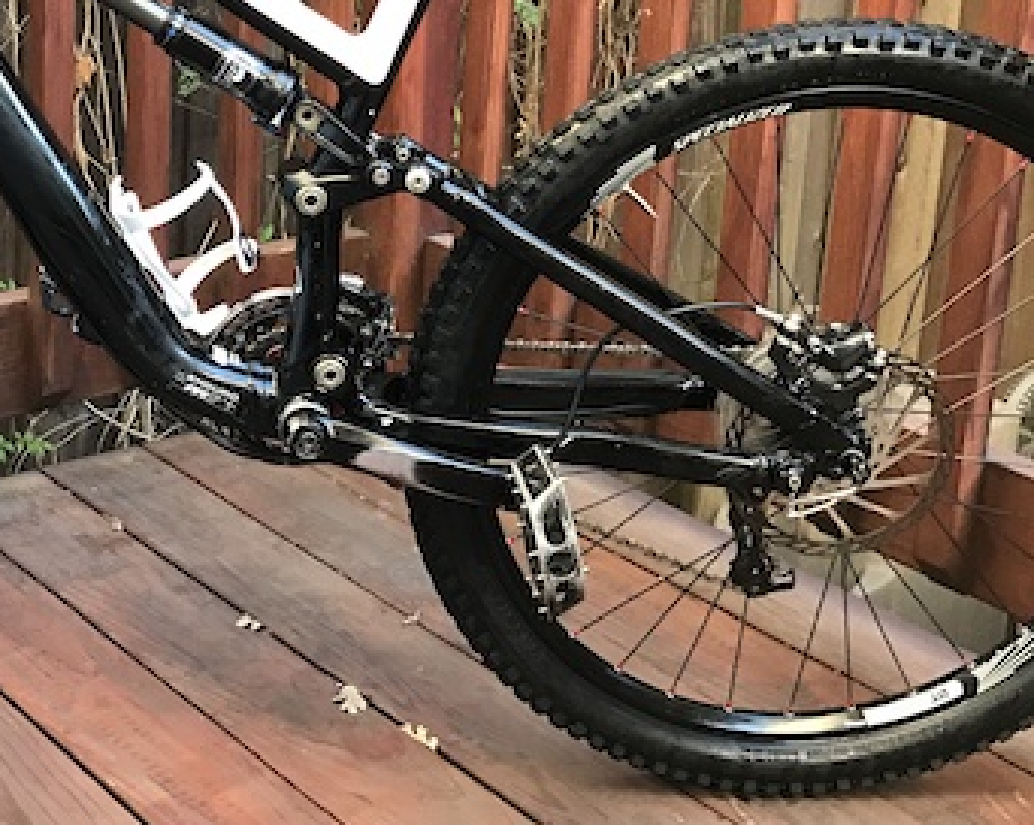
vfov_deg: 23.5
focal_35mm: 64
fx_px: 1957
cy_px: 181
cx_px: 79
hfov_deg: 28.3
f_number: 1.8
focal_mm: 3.99
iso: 32
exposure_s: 1/30
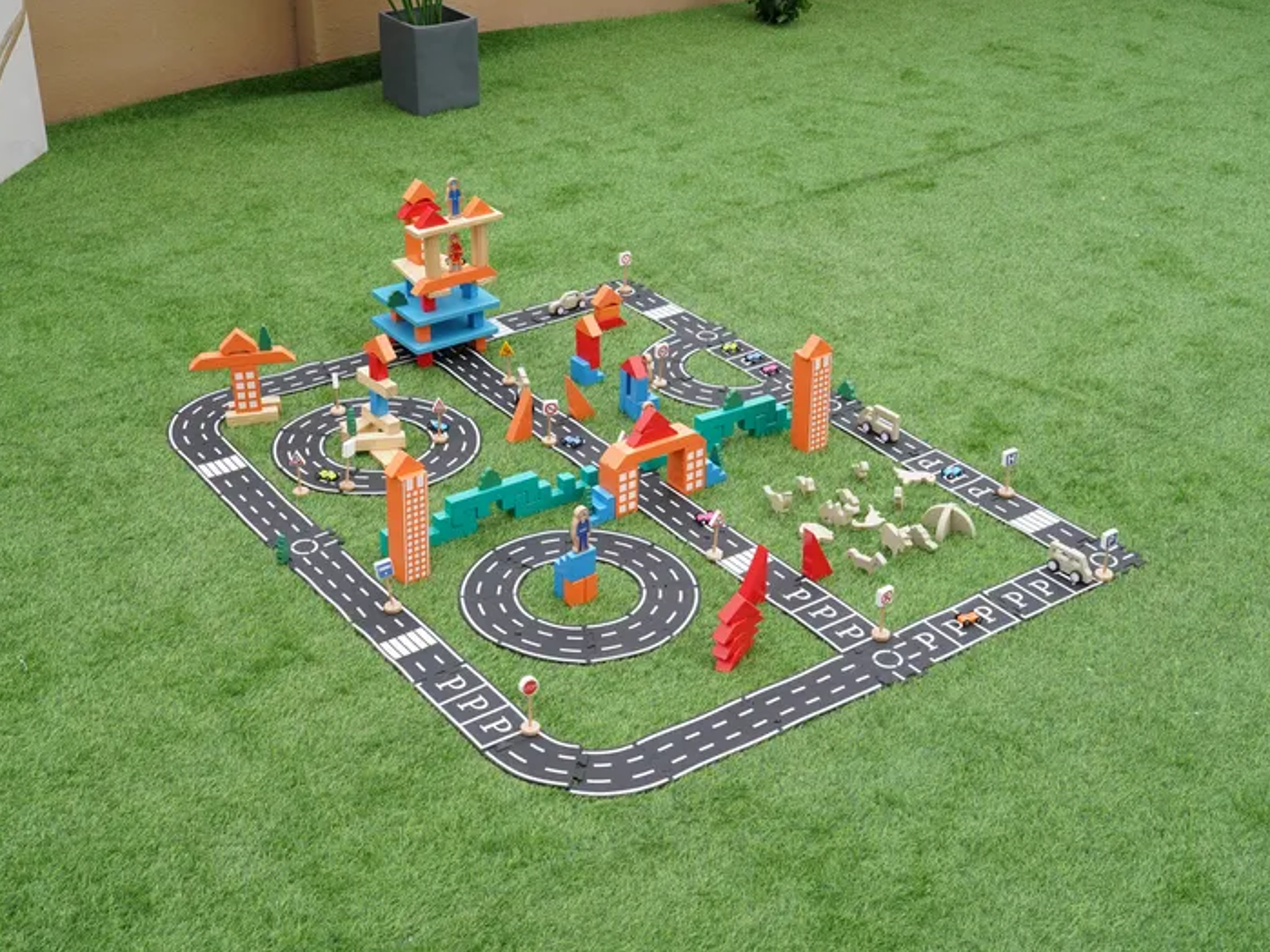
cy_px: 477
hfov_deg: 42.9
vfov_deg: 32.9
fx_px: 1614
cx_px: 587
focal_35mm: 44
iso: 1000
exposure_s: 1/320
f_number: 13
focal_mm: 40
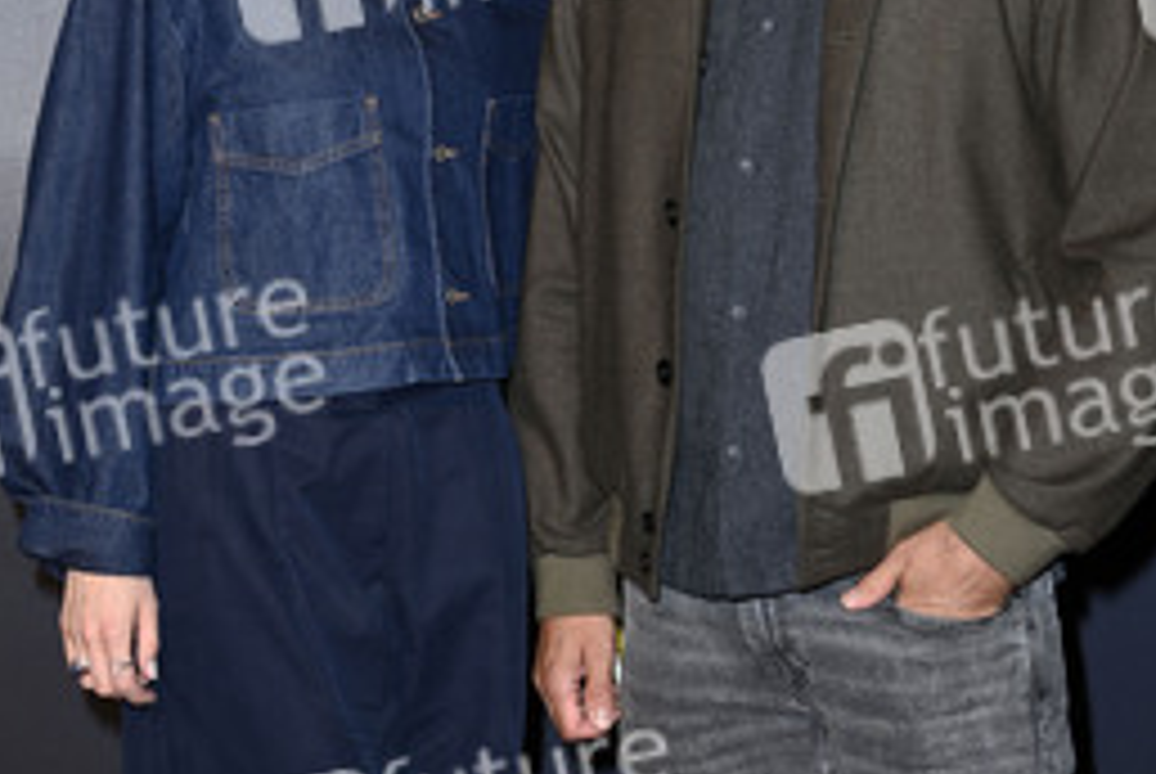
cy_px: 162
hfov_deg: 15.5
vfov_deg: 10.4
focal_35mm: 132
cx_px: 585
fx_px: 4243
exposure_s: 1/250
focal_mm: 85
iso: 500
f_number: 5.6
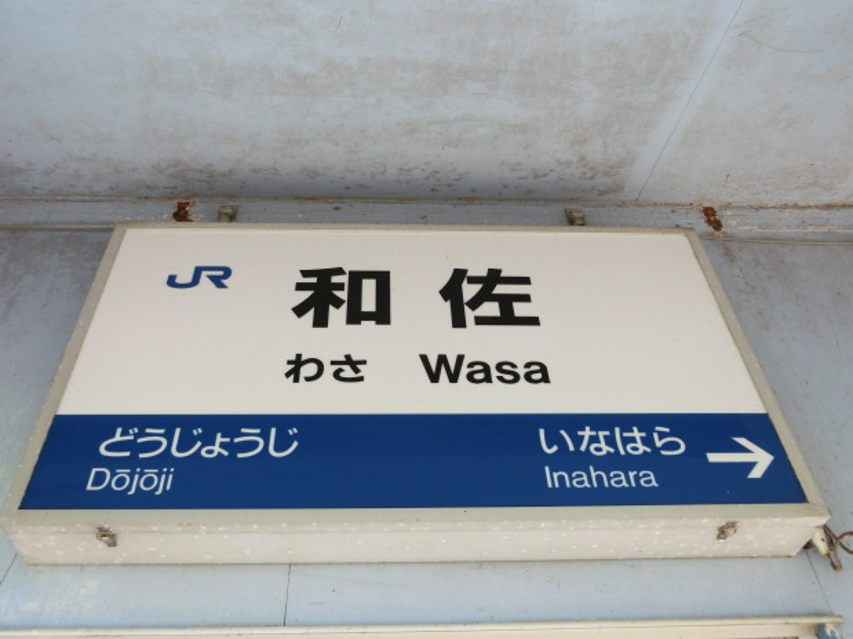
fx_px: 739
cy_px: 320
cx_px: 413
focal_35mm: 30
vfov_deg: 46.8
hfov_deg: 60.0
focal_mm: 5.2
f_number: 3.7
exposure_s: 1/125
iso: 125
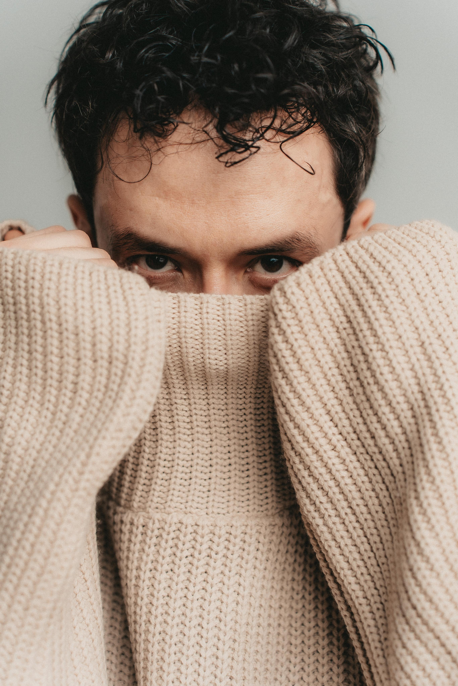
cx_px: 229
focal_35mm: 75
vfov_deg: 27.0
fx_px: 1431
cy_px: 343
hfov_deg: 18.2
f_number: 2.8
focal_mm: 75
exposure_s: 1/250
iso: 400
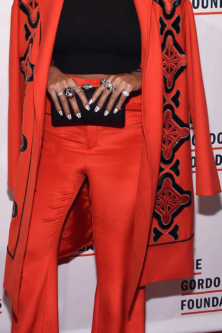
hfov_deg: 20.8
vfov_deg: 30.9
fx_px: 602
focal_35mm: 65
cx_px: 81
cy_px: 135
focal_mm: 32
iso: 1000
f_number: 7.1
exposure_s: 1/250
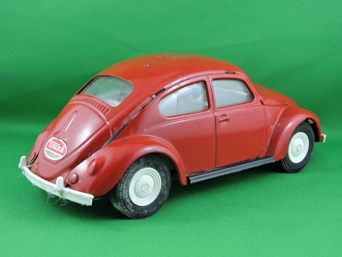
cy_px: 128
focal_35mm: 60
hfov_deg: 32.2
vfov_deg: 24.4
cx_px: 171
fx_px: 593
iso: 200
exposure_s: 1/30
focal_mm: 10.7
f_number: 4.2
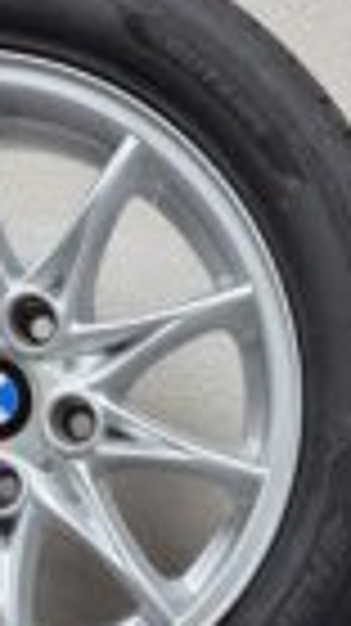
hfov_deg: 16.1
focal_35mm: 72
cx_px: 418
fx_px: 1193
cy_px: 644
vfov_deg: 27.5
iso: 200
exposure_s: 1/182
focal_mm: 5.4
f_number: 1.8
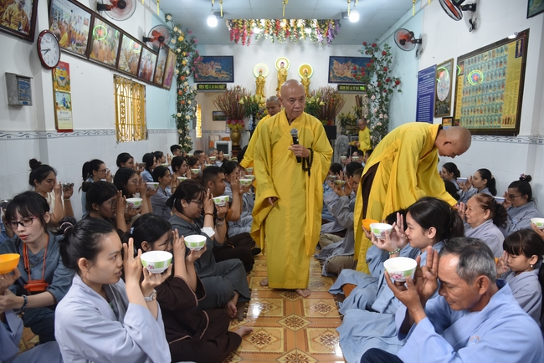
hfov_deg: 73.7
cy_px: 182
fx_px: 363
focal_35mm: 24
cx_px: 272
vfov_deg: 53.2
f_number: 4
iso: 450
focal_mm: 24
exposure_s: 1/60
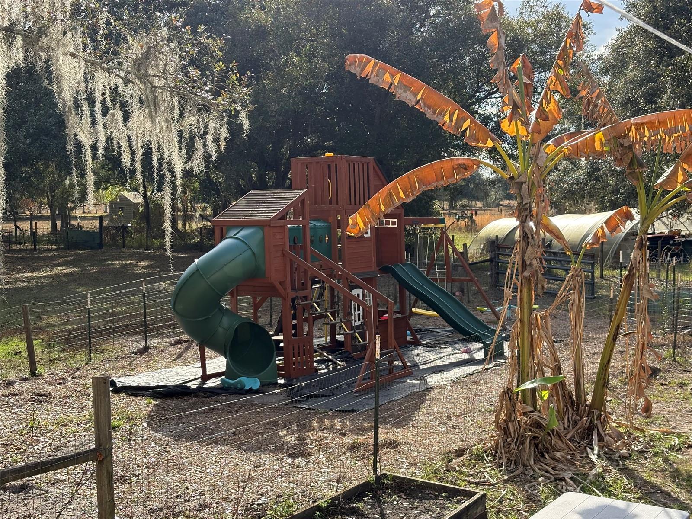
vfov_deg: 28.0
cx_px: 346
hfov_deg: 36.8
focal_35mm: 52
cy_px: 260
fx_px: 1040
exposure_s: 1/1709
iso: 50
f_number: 1.6
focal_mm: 5.96
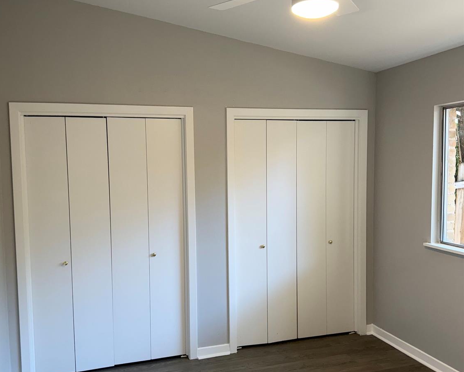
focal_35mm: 32
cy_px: 197
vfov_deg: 45.8
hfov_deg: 55.6
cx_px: 227
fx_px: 440
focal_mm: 6.76
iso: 125
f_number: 1.78
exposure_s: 1/120
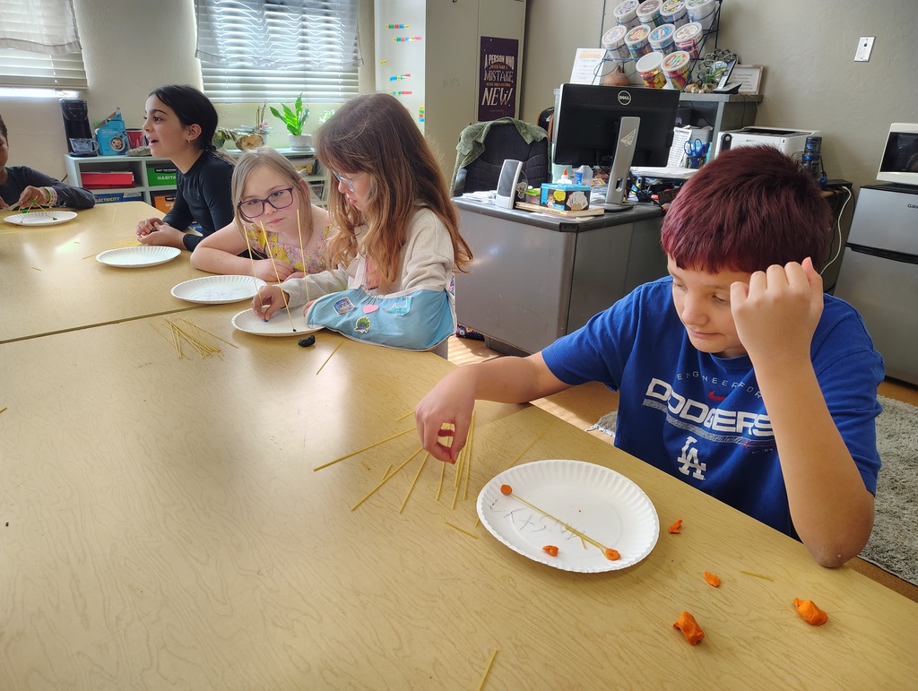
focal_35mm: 24
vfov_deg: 56.9
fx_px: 637
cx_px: 459
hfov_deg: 71.5
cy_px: 346
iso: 1097
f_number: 1.8
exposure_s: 1/60
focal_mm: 5.56
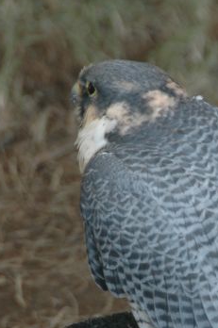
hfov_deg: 1.6
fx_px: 8053
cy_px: 247
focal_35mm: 884
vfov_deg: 2.3
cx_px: 175
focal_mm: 200
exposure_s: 1/60
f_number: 5.6
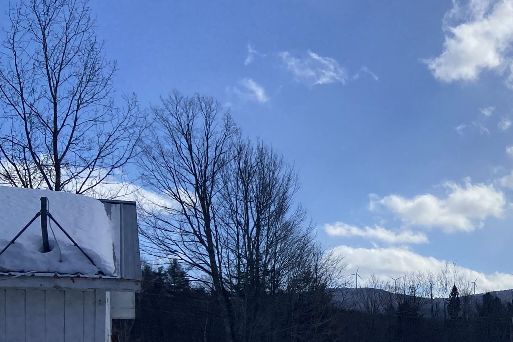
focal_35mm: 58
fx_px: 827
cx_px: 548
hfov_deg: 31.1
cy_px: 355
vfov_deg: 22.3
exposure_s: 1/7692
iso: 32
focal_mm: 4.25
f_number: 1.8
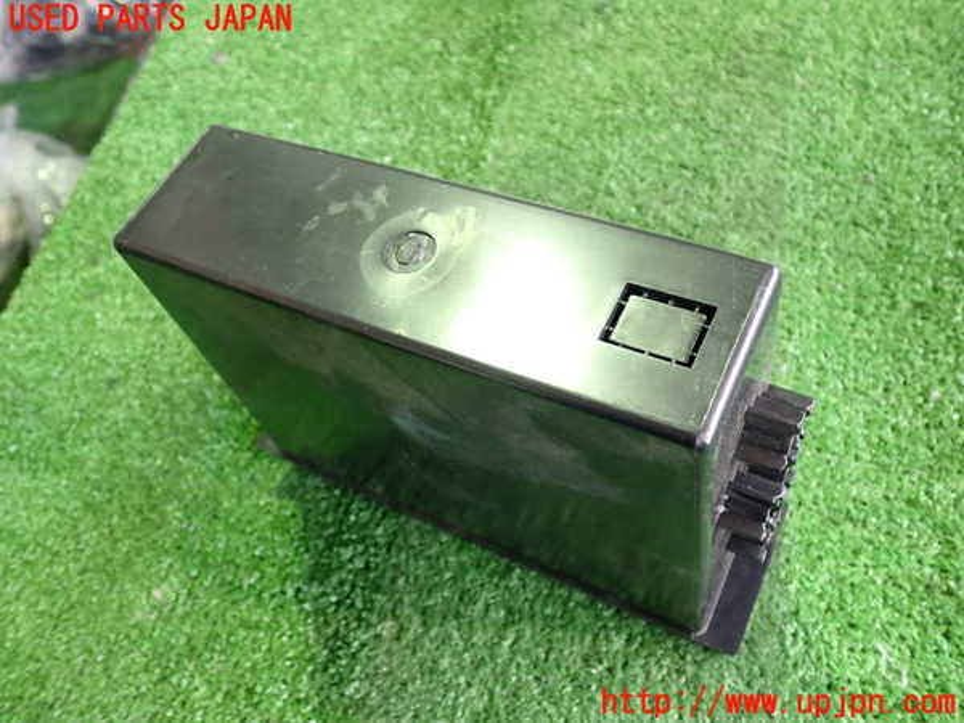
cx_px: 482
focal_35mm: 30
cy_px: 362
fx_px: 835
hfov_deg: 60.0
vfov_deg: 46.8
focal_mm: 5.4
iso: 640
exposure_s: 1/30
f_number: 2.3
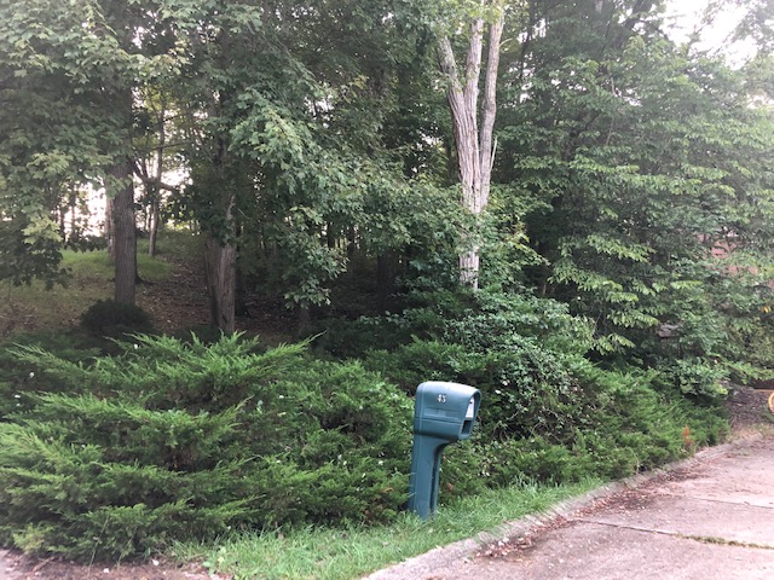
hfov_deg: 63.4
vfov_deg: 49.7
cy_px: 290
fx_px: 626
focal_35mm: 28
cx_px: 387
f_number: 1.8
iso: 40
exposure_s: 1/15
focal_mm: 4
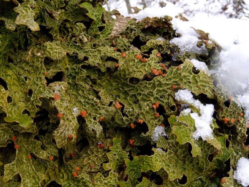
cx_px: 124
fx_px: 259
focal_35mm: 36
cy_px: 94
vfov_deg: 39.6
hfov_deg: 51.4
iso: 160
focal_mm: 6.4
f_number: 3.6
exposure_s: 1/60
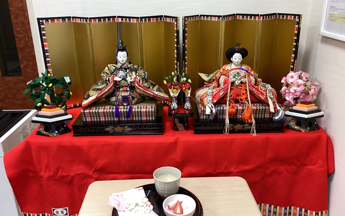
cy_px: 118
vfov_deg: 38.3
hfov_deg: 58.1
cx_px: 172
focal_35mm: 33
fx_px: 310
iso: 125
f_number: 2.4
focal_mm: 3.3
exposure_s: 1/50
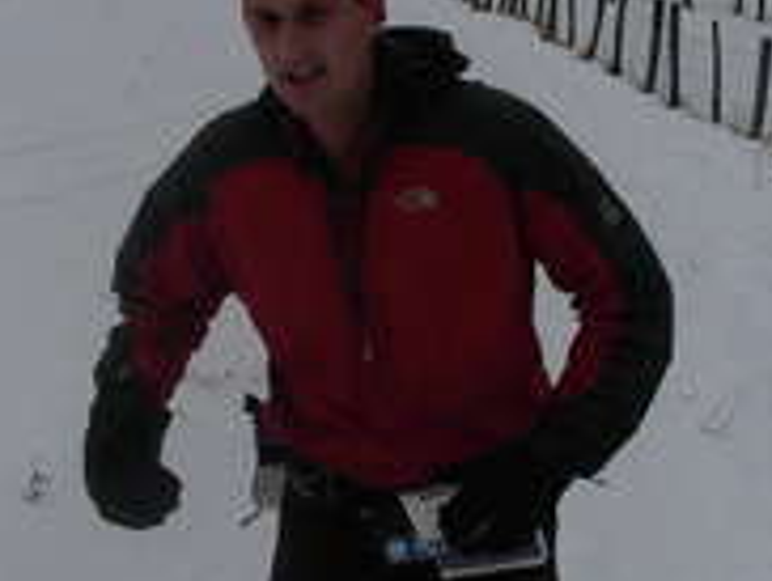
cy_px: 229
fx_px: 2791
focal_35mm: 125
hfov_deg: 15.7
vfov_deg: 11.9
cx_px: 242
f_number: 4.9
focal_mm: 6.3
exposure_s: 1/1117
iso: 79
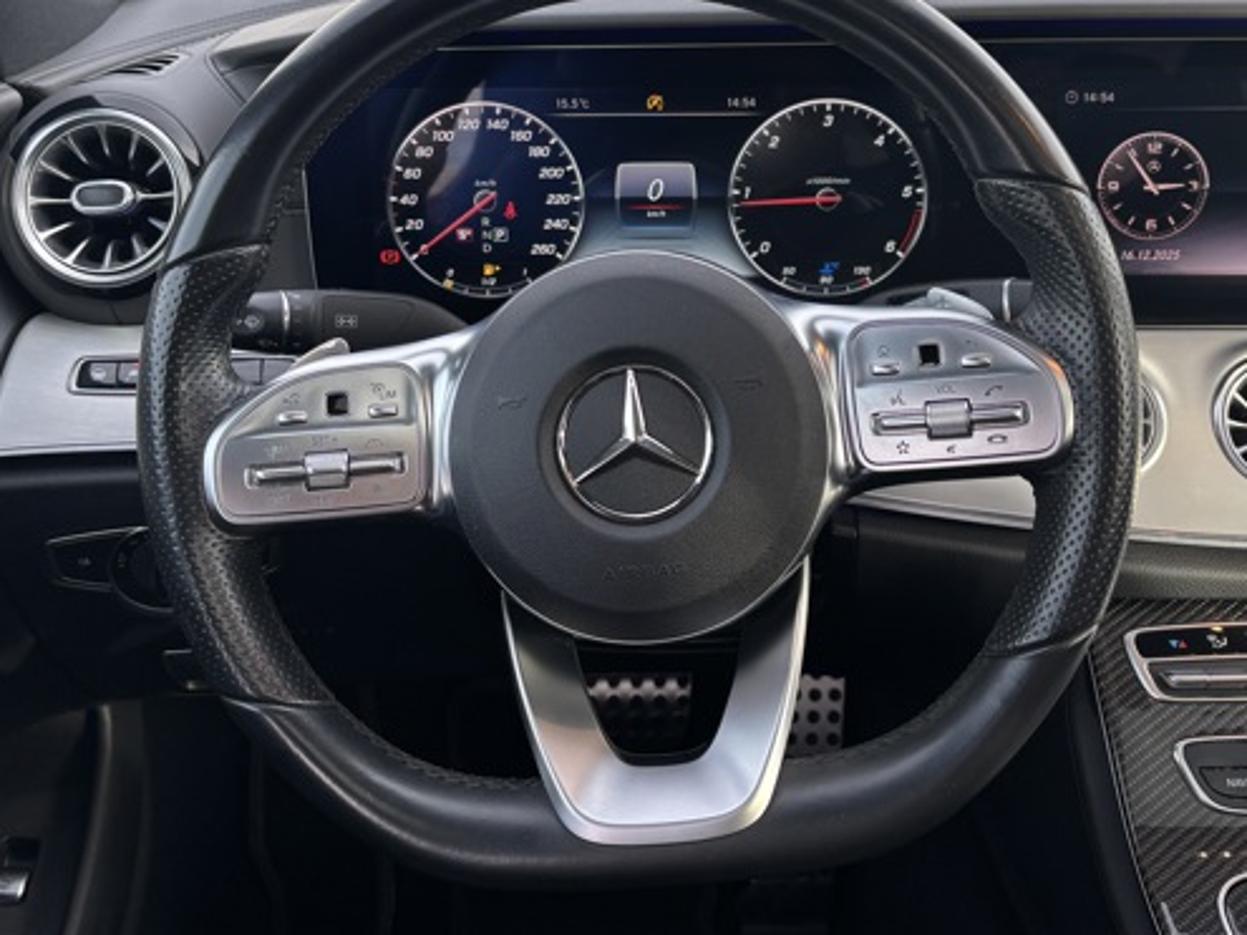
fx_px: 1513
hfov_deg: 44.7
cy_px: 270
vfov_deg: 33.8
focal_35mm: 42
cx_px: 683
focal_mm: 5.96
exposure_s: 1/145
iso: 40
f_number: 1.6
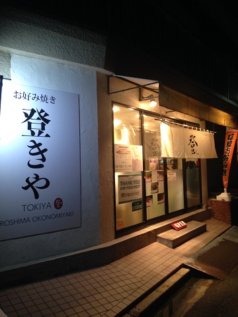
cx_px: 119
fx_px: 303
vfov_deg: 55.4
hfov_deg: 42.9
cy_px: 158
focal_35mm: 33
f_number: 2.4
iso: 200
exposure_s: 1/20
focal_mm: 4.12
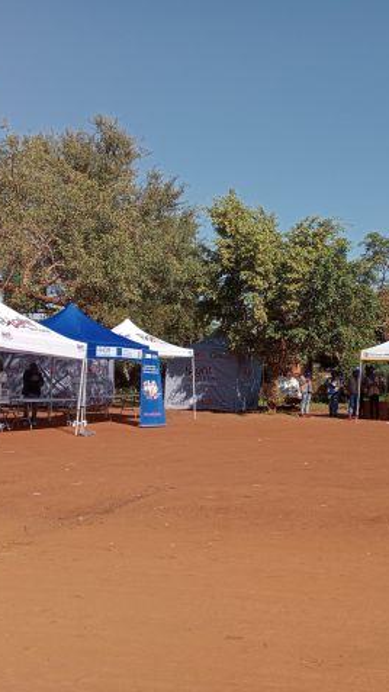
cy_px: 345
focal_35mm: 41
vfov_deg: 49.4
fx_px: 752
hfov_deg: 28.6
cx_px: 282
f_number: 1.8
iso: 111
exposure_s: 1/787
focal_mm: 4.04
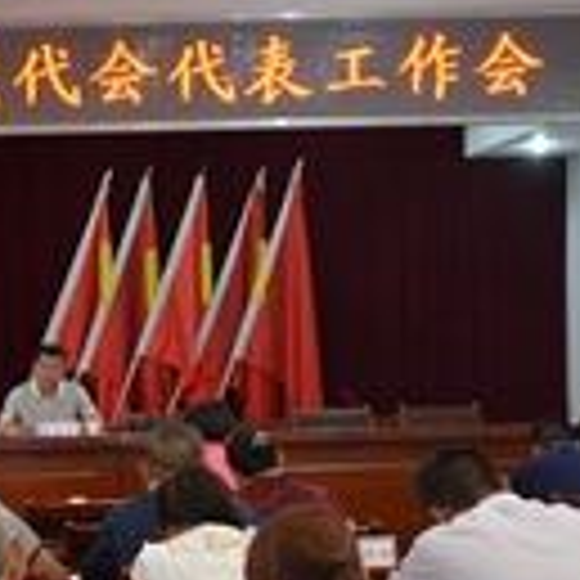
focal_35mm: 104
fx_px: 1965
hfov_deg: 16.0
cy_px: 515
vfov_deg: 16.6
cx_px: -166
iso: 800
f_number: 3.8
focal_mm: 21
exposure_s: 1/30
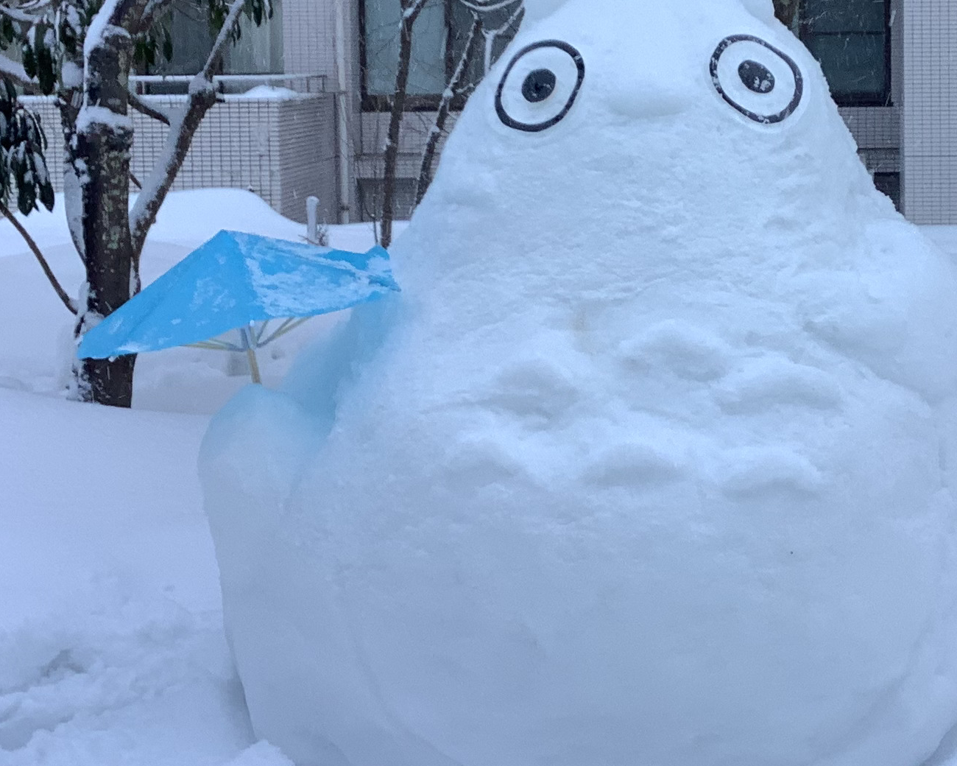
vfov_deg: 20.1
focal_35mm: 76
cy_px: 216
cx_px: 716
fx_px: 2153
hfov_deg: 24.8
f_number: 2.4
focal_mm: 3.3
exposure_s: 1/100
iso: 25
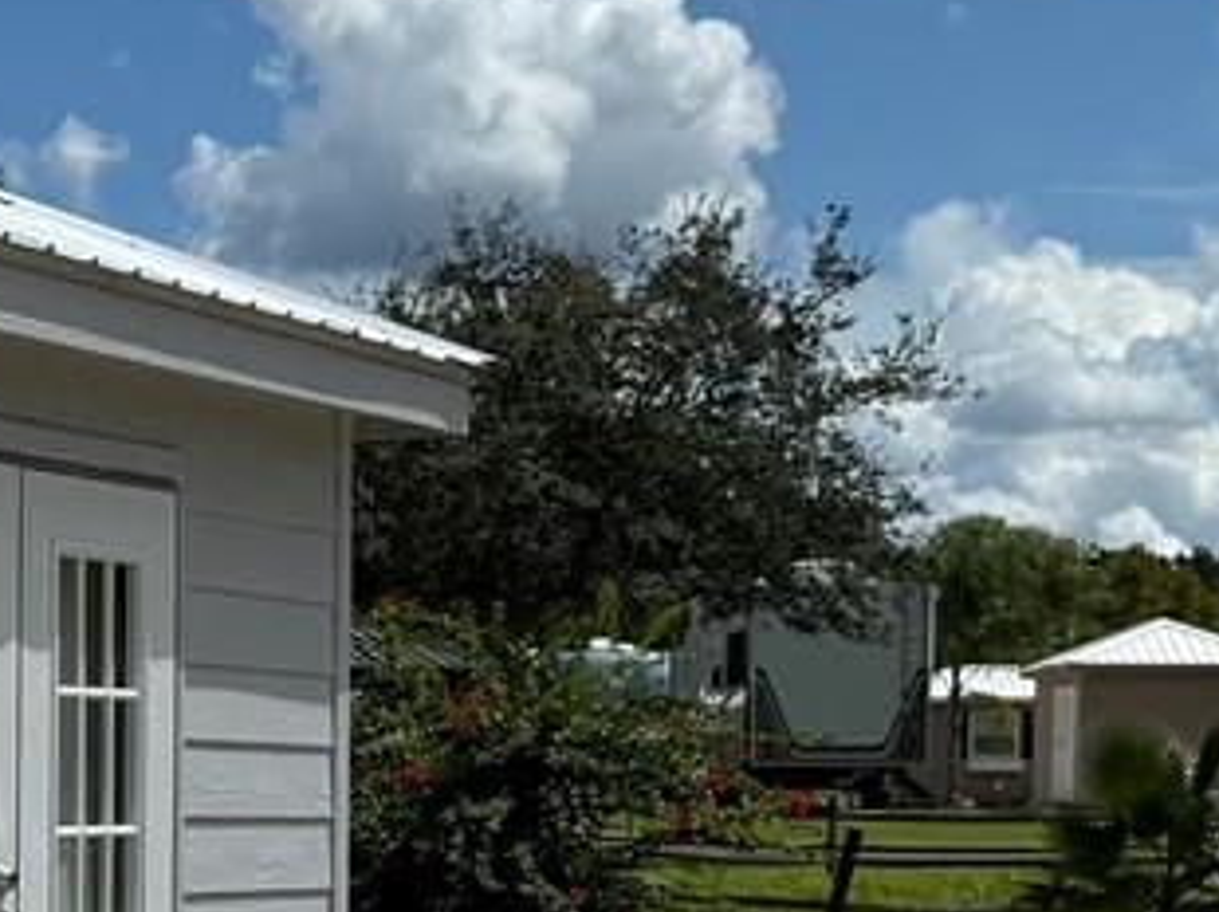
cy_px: 853
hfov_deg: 14.9
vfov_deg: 11.8
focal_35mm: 124
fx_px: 4363
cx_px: -562
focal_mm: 6.76
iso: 80
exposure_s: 1/10309
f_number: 1.78
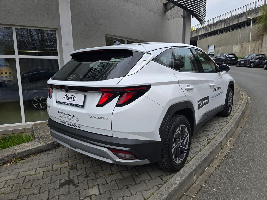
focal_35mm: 23
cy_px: 100
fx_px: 177
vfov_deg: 58.9
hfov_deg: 73.9
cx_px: 134
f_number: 1.7
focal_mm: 6.3
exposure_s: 1/271
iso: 12
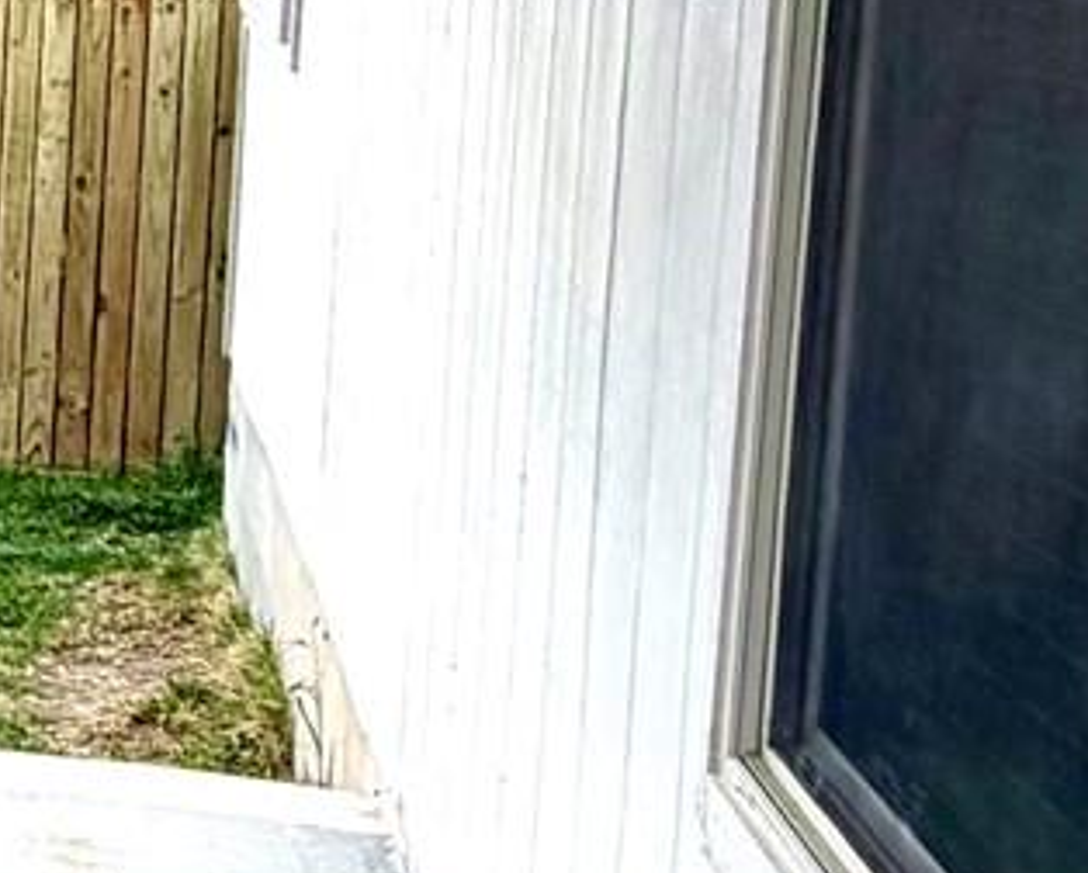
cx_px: -1095
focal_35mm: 89
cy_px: 90
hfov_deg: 16.4
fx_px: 2869
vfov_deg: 17.1
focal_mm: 2.22
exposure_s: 1/770
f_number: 2.2
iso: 32
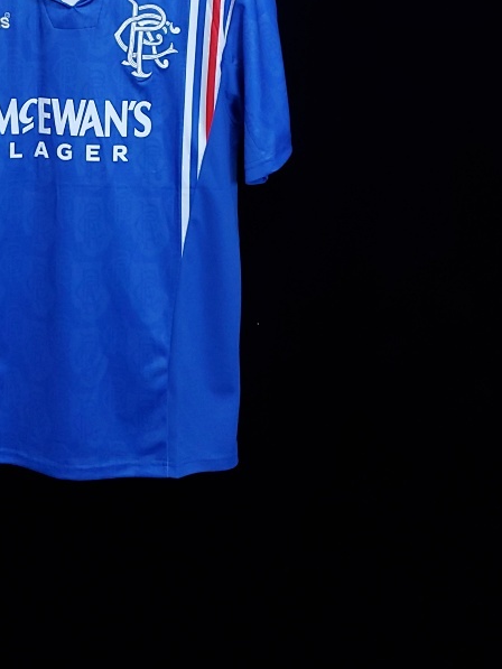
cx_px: 77
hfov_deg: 29.9
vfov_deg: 38.9
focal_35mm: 47
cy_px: 134
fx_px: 908
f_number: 1.5
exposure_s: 1/30
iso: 200
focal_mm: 4.3
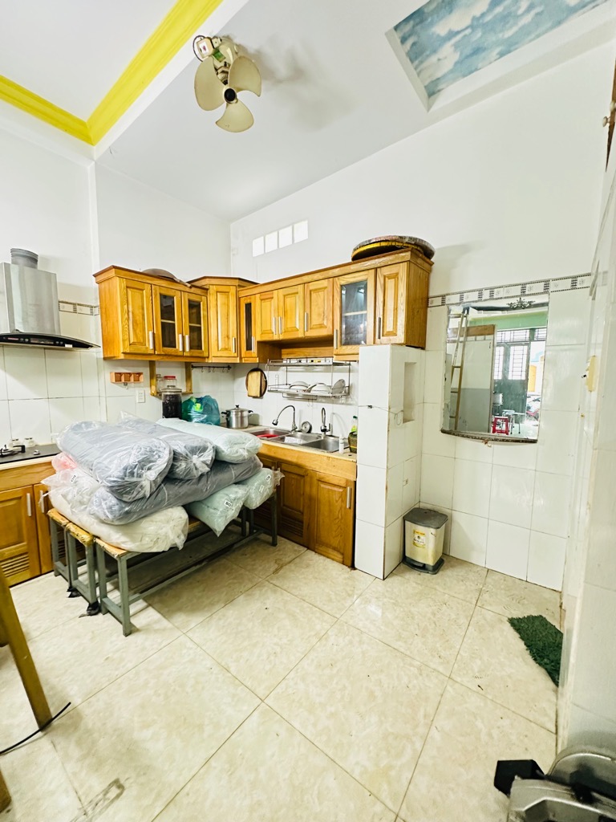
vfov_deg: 102.1
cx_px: 308
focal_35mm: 14
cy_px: 411
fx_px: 332
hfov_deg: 85.7
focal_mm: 2.22
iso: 800
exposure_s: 1/50
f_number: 2.2
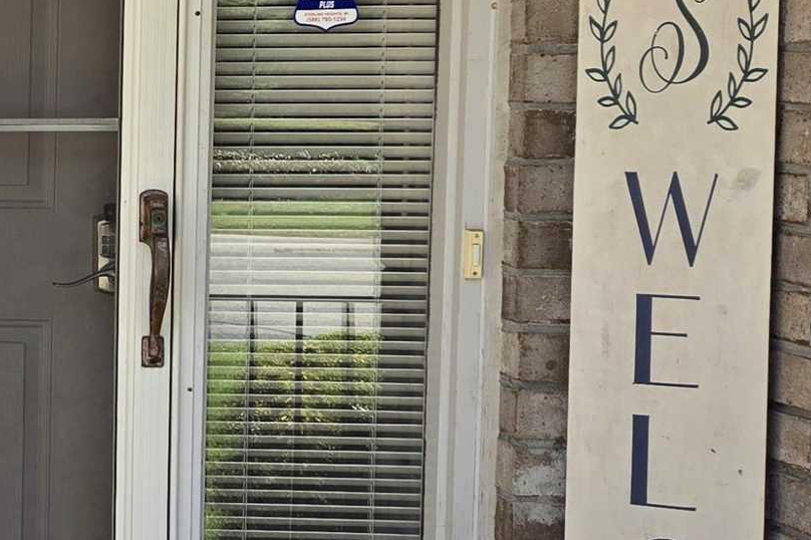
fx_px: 2049
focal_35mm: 91
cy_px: 190
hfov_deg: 19.0
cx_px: -484
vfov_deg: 15.0
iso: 25
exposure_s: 1/255
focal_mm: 5.4
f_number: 1.8
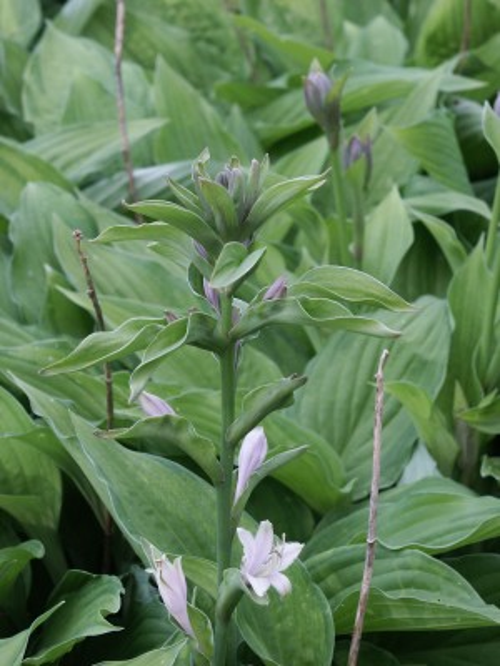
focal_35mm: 130
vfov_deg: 15.2
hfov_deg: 11.4
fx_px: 2504
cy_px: 333
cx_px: 250
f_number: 4.5
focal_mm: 32.91
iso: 100
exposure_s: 1/180
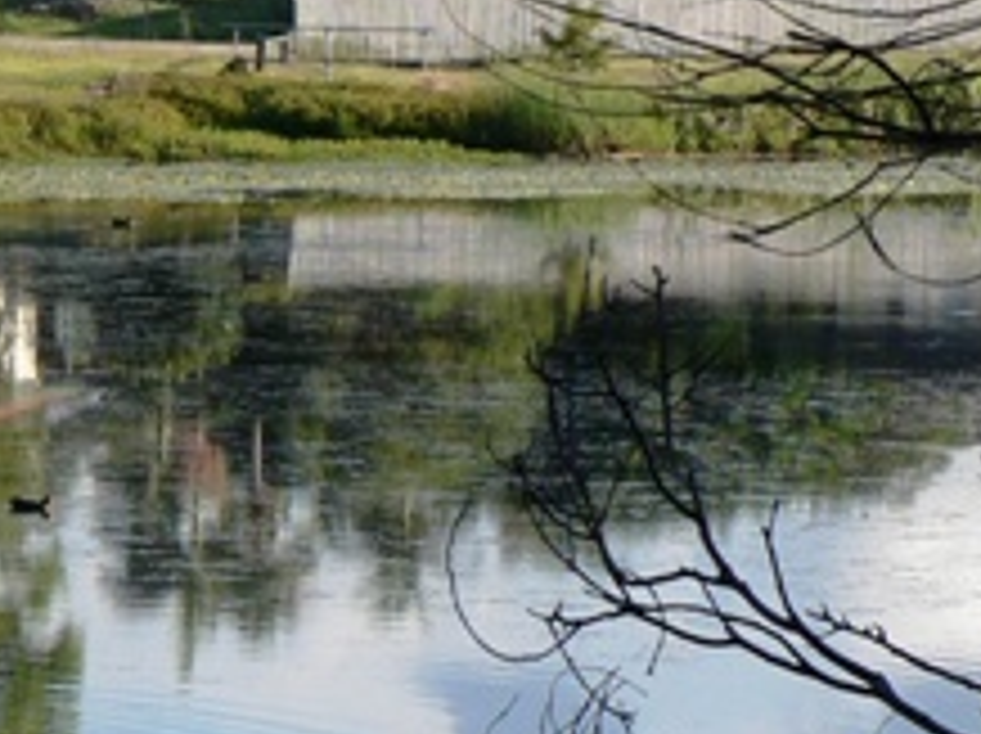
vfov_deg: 5.2
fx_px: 8068
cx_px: -398
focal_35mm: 285
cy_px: 149
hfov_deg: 6.9
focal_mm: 15.5
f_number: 4
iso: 80
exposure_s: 1/320
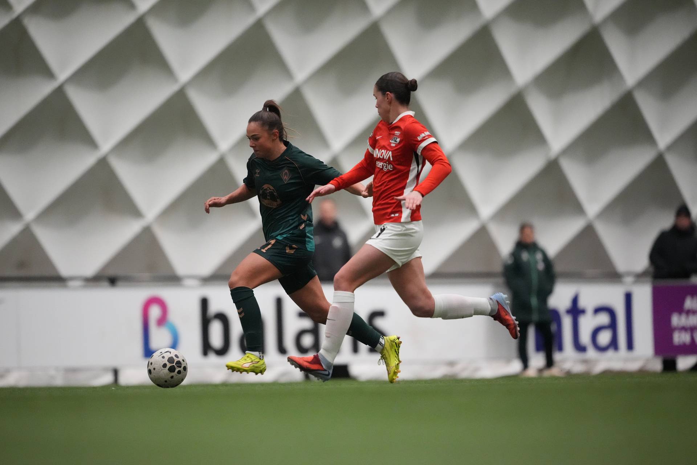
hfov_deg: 6.9
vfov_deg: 4.6
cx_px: 348
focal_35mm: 300
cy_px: 232
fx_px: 5808
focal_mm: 300
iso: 12800
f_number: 2.8
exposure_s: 1/1000
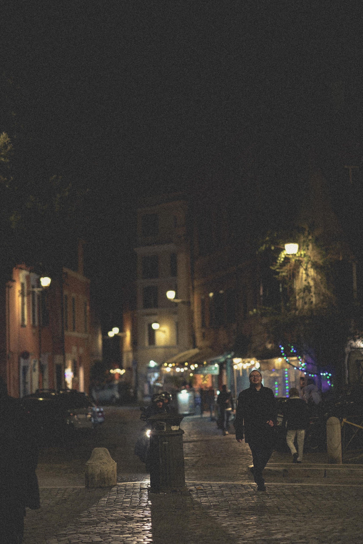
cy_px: 272
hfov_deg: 16.1
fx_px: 1286
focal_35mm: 85
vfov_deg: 23.9
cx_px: 182
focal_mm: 85
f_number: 1.6
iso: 1600
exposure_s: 1/250
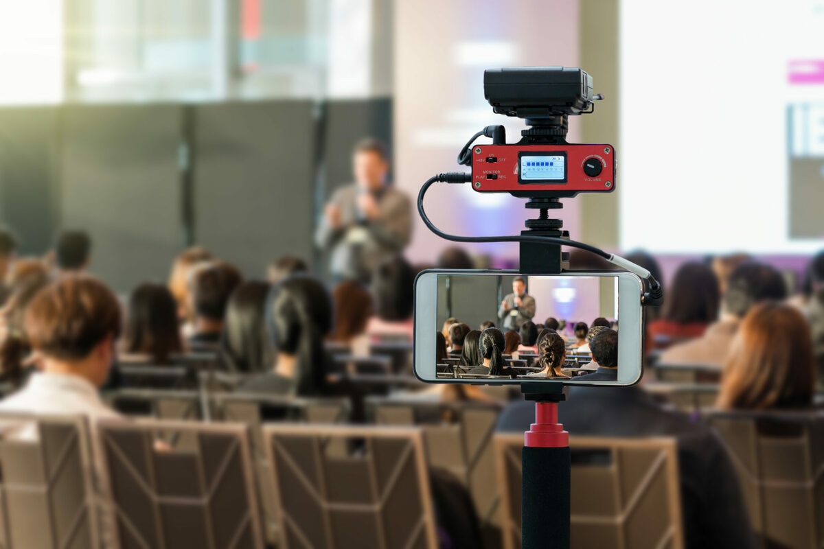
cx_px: 412
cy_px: 274
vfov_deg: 10.8
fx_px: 2918
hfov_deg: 16.1
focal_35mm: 128
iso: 320
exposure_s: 1/80
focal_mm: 85
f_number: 2.8
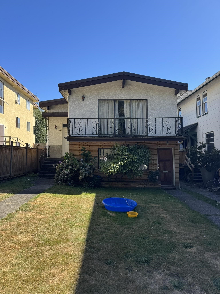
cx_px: 110
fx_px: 203
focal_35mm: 24
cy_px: 147
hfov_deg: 56.8
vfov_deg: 71.6
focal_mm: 6.76
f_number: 1.78
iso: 80
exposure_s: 1/1637
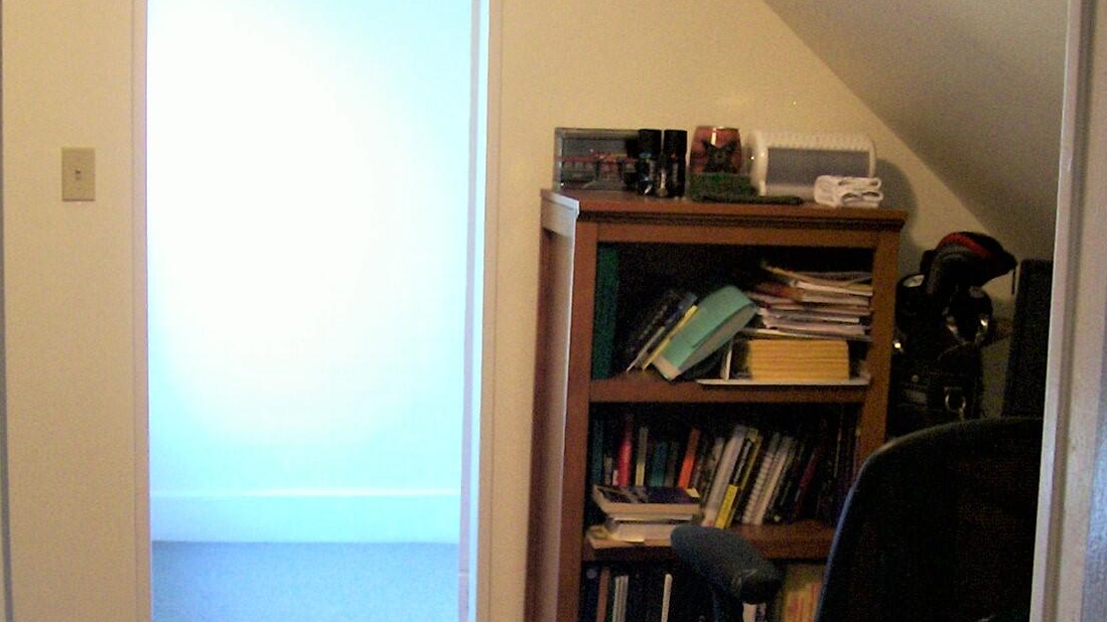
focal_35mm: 69
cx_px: 531
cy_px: 535
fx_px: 2025
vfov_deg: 17.3
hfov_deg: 30.6
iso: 160
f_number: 2.7
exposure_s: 1/8
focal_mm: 5.6
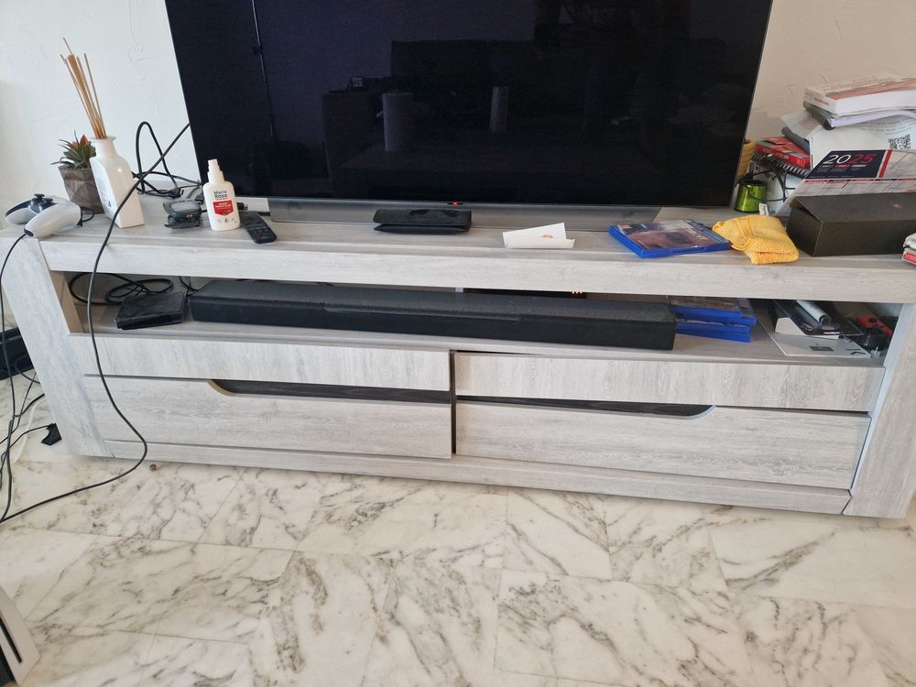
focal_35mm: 23
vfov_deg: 58.9
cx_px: 458
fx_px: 609
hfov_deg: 73.9
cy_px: 344
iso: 800
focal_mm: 5.4
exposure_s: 1/100
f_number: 1.8
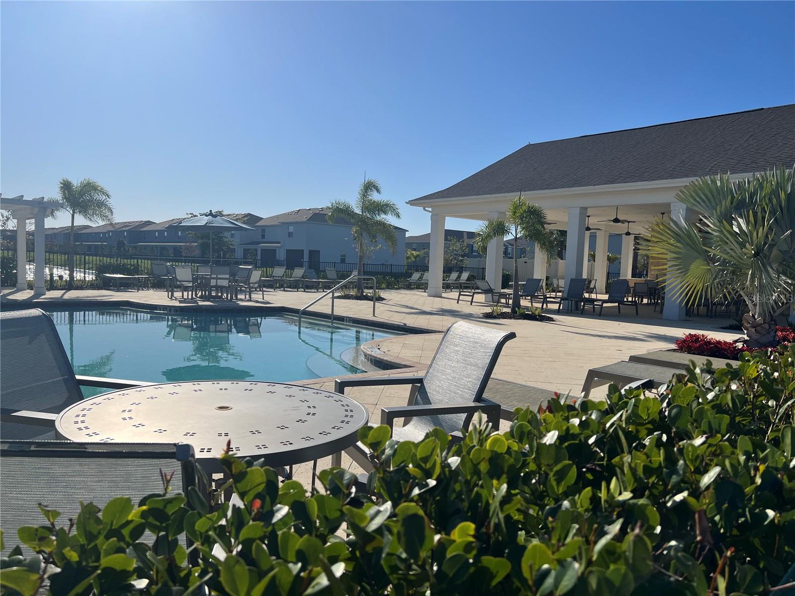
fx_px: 597
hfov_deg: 67.3
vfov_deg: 53.1
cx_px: 398
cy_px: 298
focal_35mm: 26
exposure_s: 1/11364
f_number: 1.5
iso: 50
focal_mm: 5.7
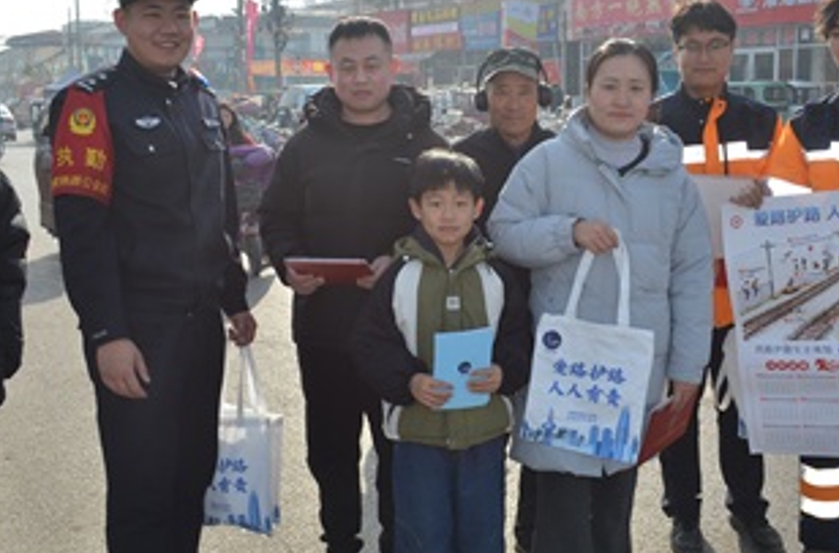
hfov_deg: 49.6
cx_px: 466
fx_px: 906
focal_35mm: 39
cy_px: 240
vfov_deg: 33.9
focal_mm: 20
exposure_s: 1/250
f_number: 8
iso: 100
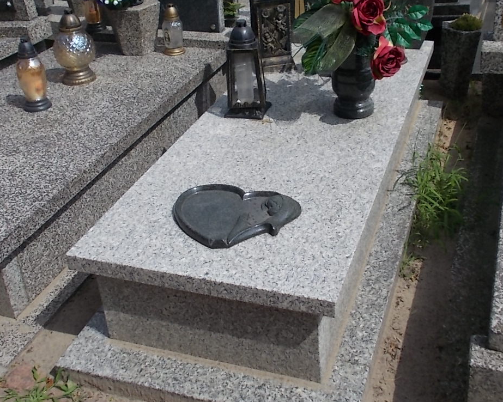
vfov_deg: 33.9
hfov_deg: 42.0
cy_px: 138
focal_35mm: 44
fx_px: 655
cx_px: 260
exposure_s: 1/320
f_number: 8
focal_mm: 4.6
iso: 80
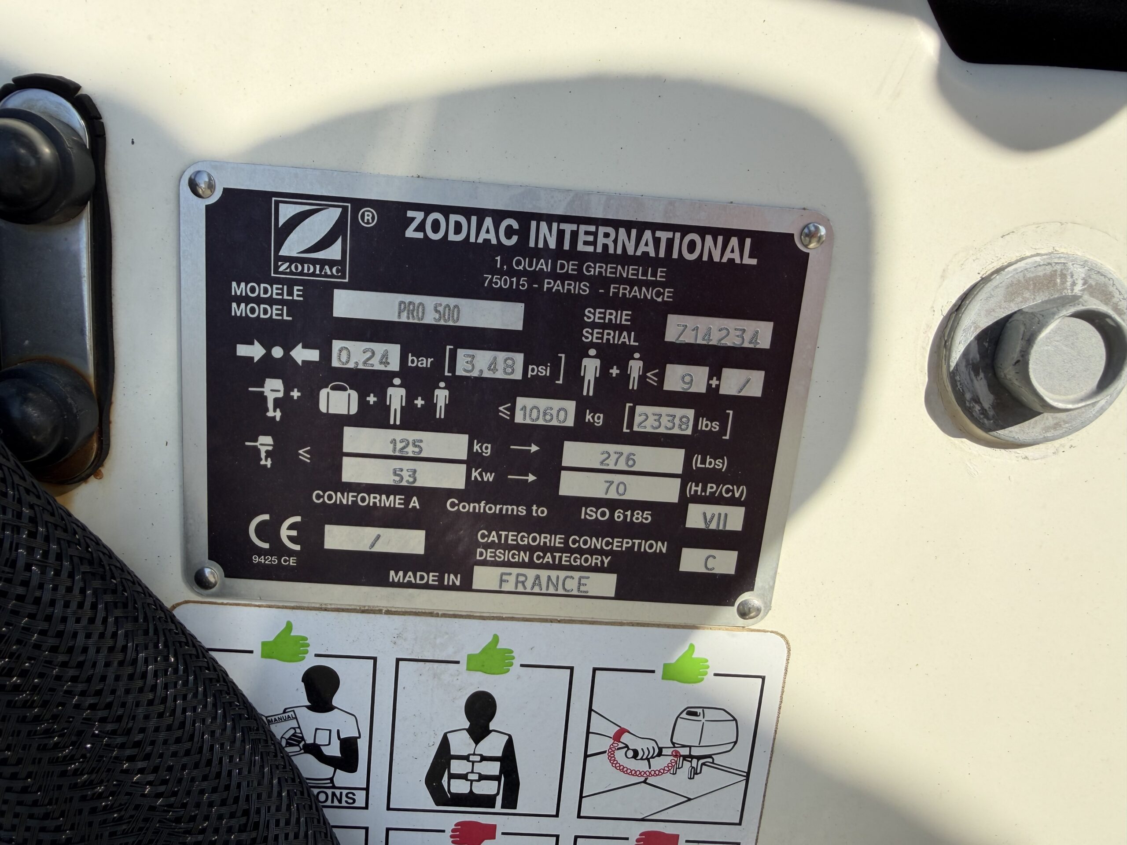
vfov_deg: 56.8
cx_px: 564
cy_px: 422
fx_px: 781
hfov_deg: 71.6
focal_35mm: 24
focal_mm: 2.22
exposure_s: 1/777
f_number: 2.2
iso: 20
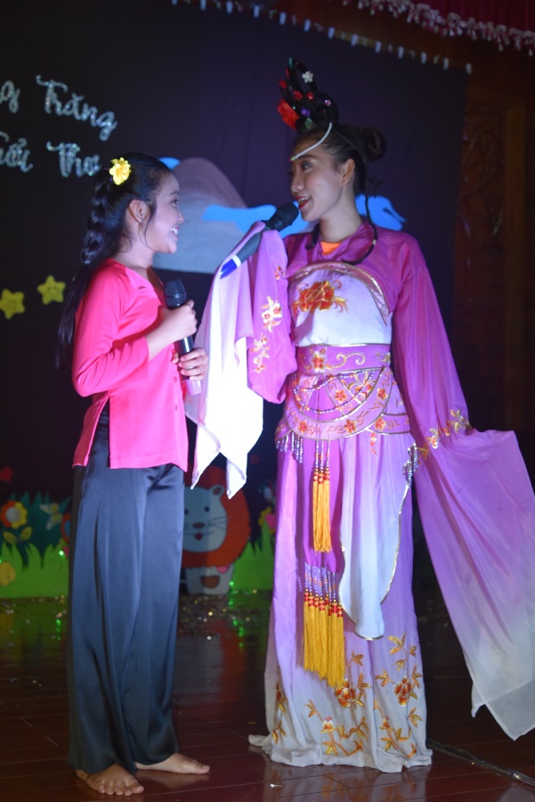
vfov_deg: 39.6
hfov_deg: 27.0
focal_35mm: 50
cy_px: 401
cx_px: 268
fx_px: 1113
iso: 720
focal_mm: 50
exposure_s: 1/125
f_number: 5.6
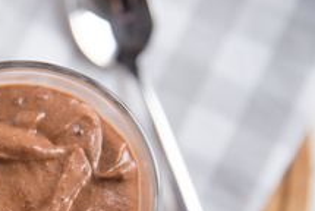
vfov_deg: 9.9
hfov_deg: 14.7
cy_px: 191
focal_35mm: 138
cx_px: 31
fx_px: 1209
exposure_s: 1/60
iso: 450
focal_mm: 70
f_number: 4
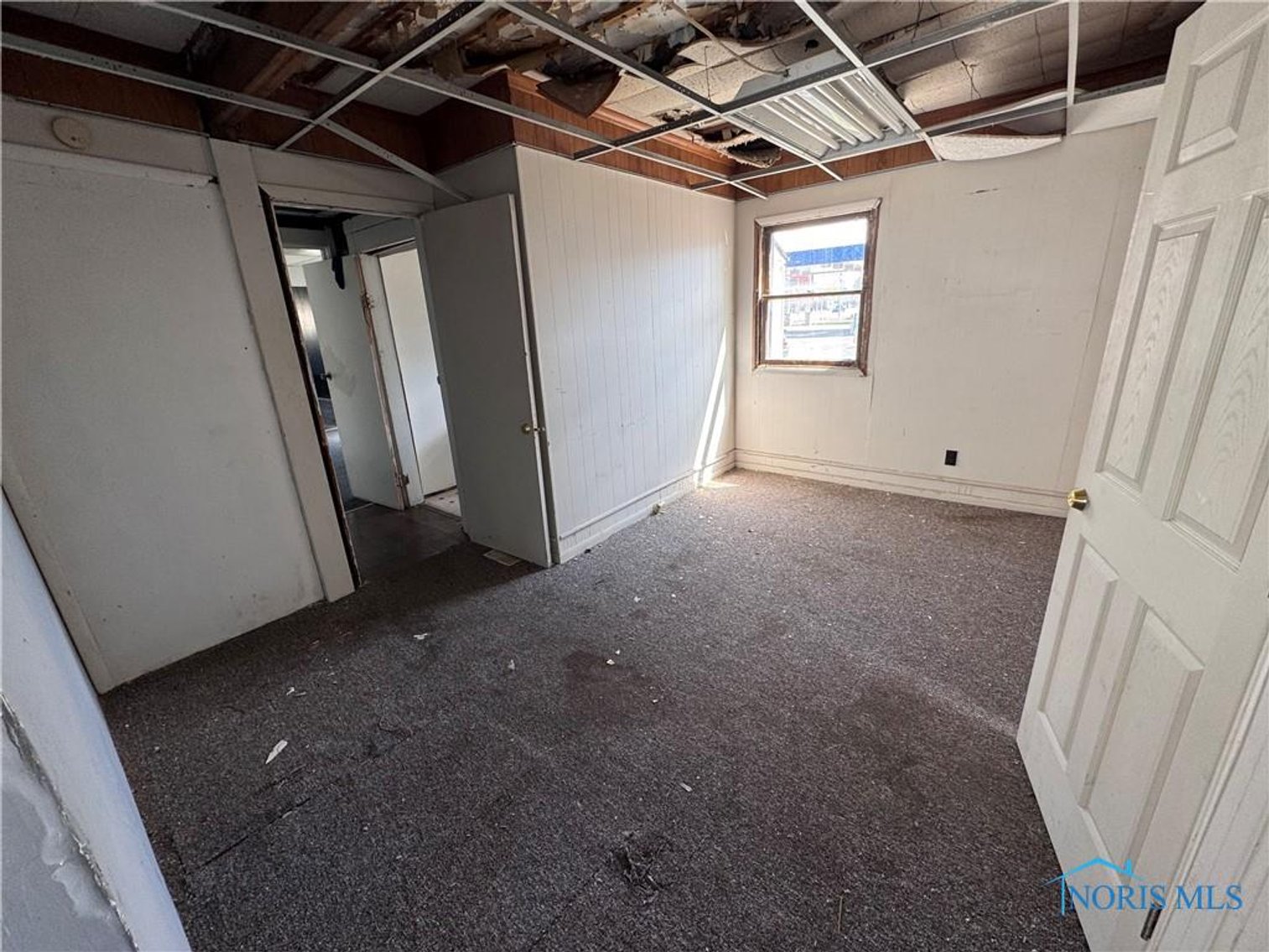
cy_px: 476
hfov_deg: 102.1
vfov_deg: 85.7
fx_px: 513
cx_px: 634
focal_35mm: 14
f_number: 2.2
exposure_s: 1/99
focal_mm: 2.22
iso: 64
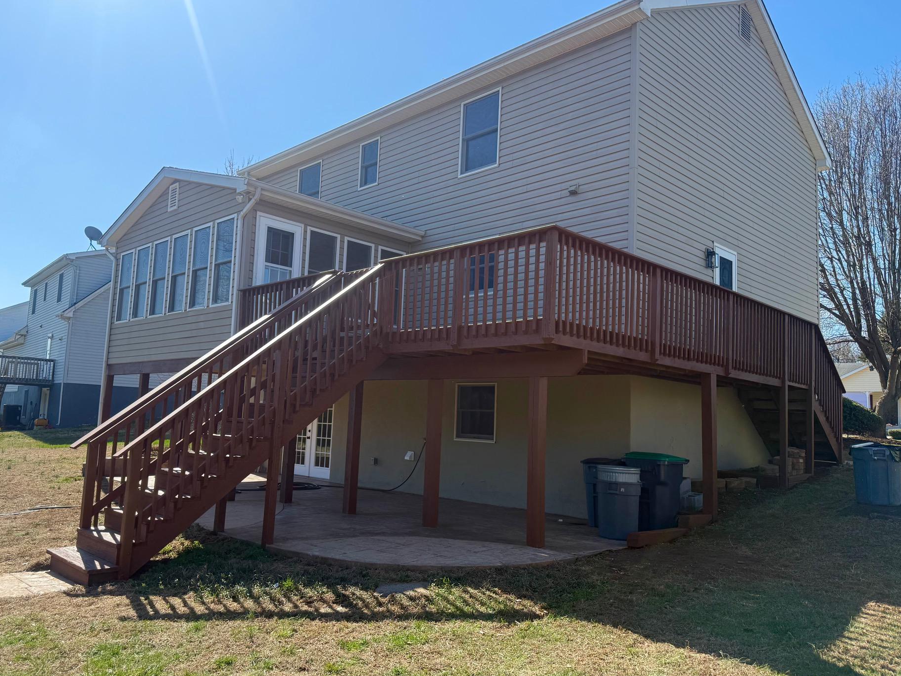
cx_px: 411
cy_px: 341
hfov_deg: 65.2
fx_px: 703
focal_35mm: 27
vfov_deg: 51.4
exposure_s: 1/3584
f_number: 1.78
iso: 100
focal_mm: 6.76
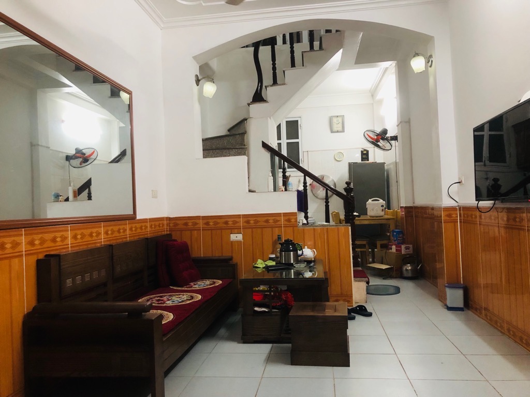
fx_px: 429
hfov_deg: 63.4
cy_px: 198
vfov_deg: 49.7
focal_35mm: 28
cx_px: 265
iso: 50
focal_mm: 3.99
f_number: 1.8
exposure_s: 1/15
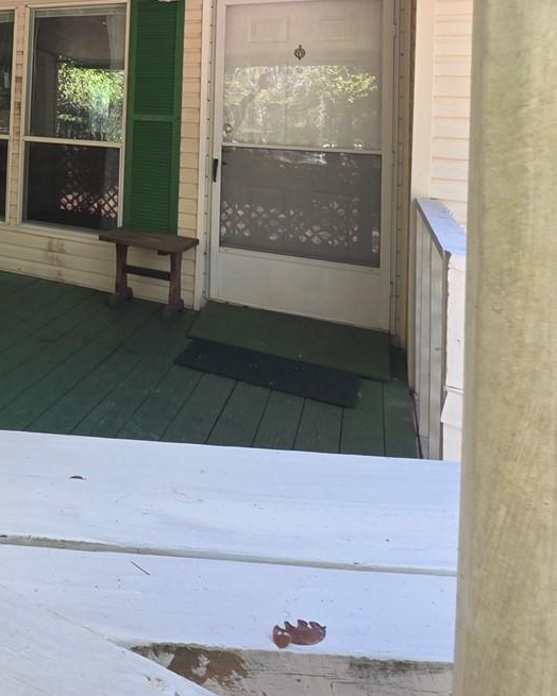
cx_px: -165
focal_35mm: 31
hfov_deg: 34.0
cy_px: 83
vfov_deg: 51.2
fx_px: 639
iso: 40
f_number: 1.9
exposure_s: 1/120
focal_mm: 2.2
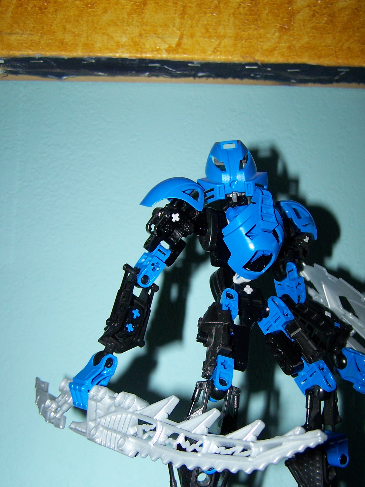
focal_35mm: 47
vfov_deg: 40.2
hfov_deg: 30.8
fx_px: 661
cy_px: 298
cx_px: 225
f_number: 2.8
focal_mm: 6.3
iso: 80
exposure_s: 1/60
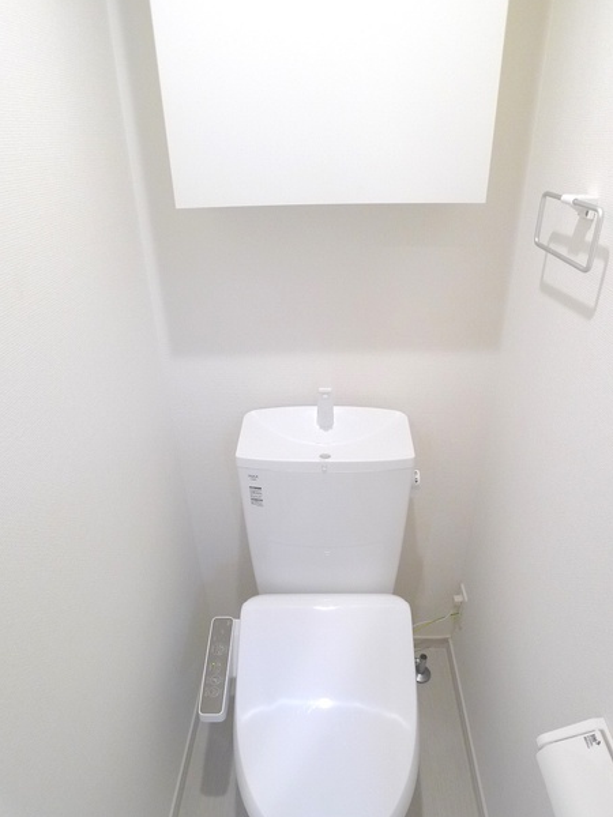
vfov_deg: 63.2
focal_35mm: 28
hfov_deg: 49.7
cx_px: 311
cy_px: 458
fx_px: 661
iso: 250
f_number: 2
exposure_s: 1/60
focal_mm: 5.1
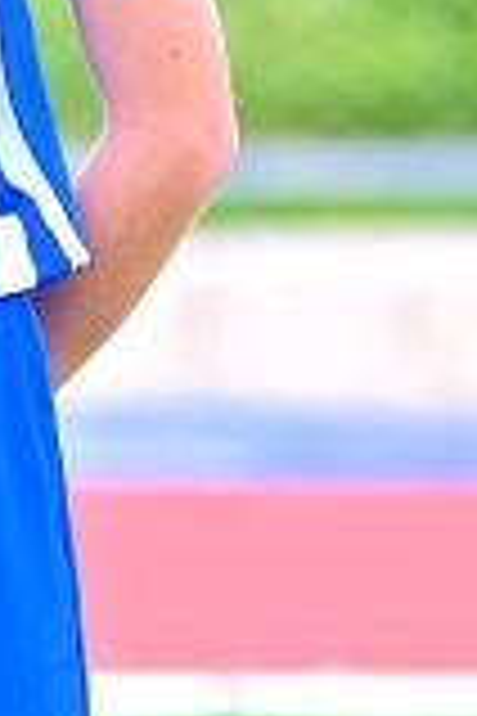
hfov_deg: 1.7
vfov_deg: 2.6
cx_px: -268
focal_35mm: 789
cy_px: 525
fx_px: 15680
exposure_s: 1/220
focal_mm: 119.2
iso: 320
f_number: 2.8
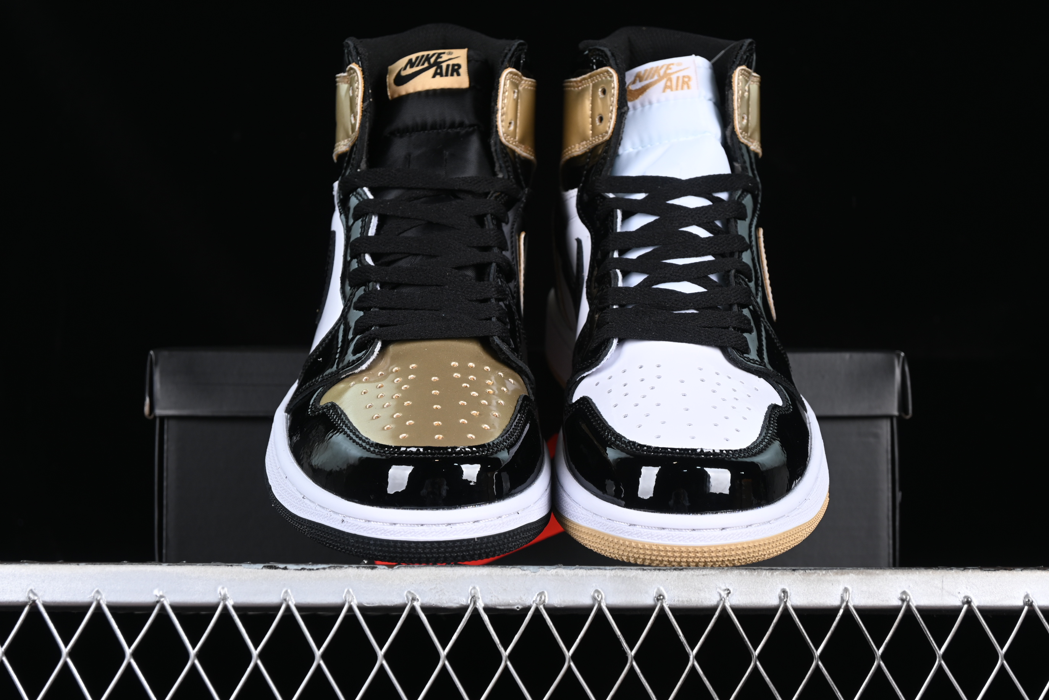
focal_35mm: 76
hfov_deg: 26.6
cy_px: 353
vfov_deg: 18.0
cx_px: 519
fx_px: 2215
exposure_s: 1/60
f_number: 6.3
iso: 160
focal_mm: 50
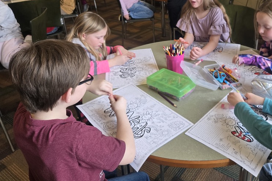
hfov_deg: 56.0
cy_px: 52
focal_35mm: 33
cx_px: 182
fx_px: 249
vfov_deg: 39.2
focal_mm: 5.4
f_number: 1.8
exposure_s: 1/120
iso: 125
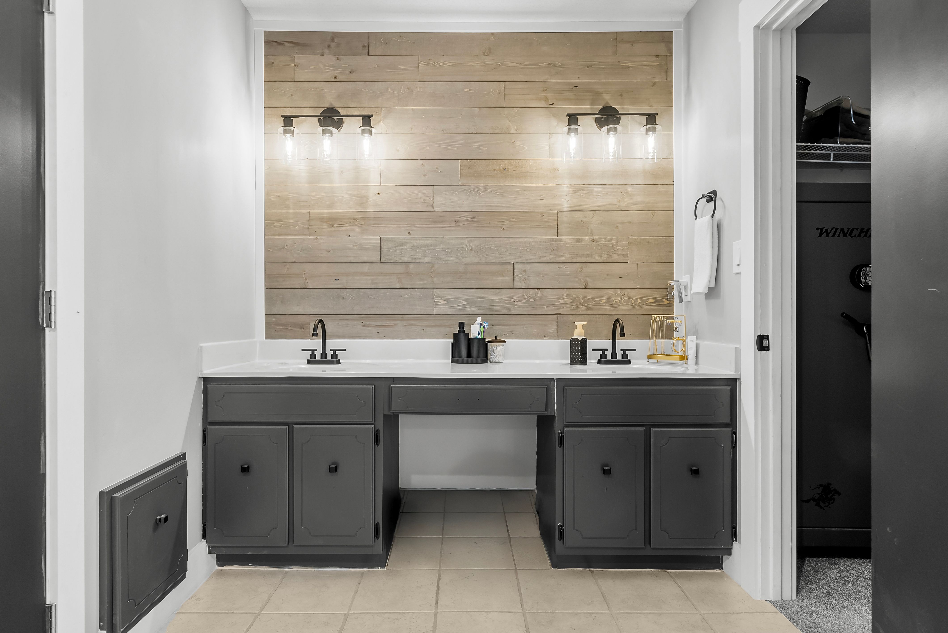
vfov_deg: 64.6
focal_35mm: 19
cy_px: 316
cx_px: 474
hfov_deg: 86.9
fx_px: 501
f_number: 9
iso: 400
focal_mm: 19
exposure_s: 1/2.5
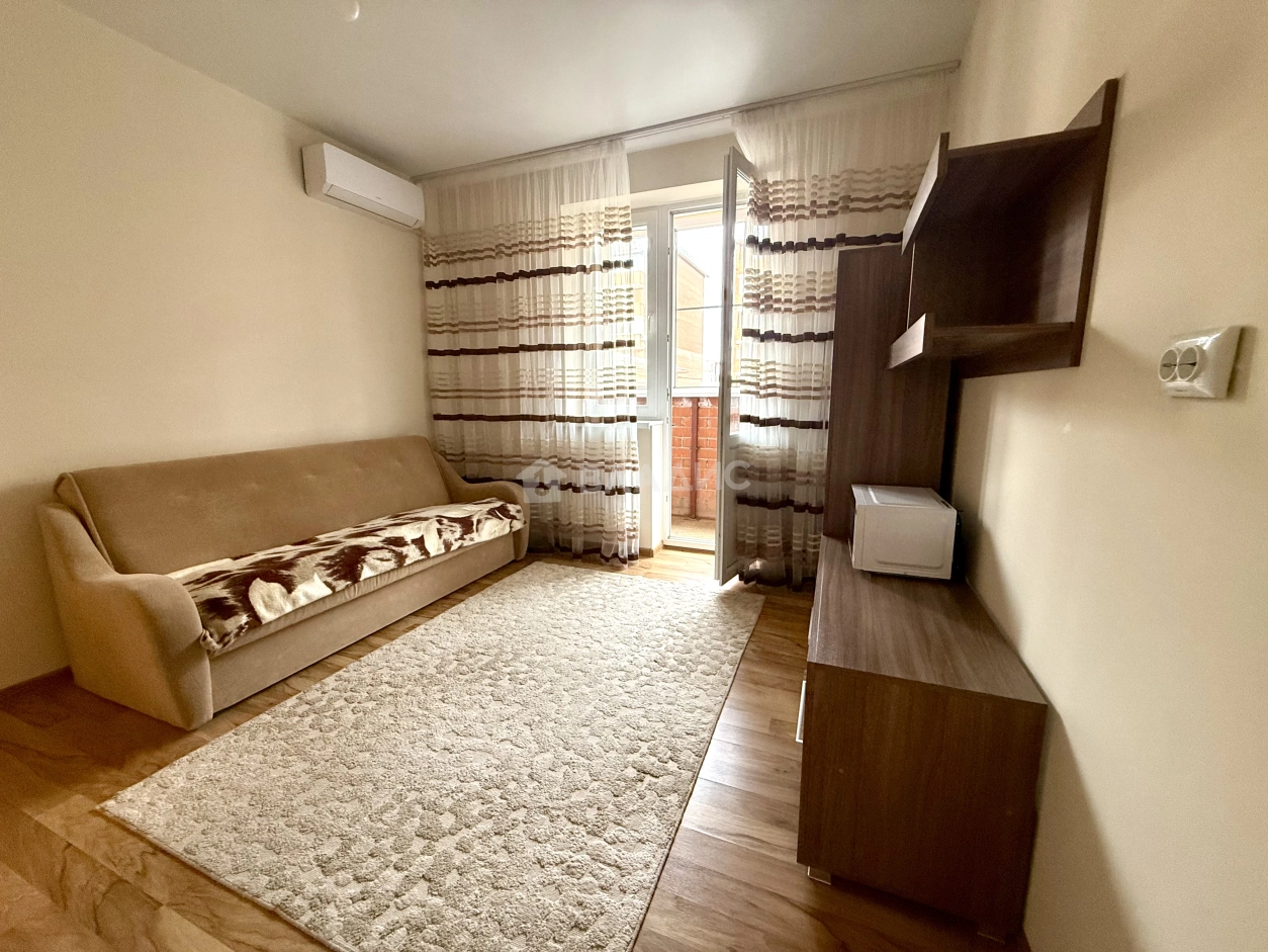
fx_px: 513
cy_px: 476
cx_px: 634
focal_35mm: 14
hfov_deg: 102.1
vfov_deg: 85.7
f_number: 2.2
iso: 250
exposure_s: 1/99
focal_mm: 2.22
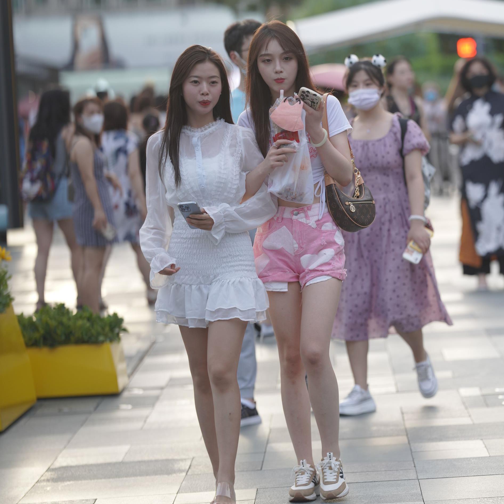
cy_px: 227
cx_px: 253
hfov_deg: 10.1
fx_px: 2850
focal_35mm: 173
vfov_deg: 10.1
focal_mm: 135
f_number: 2.5
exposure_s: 1/640
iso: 500
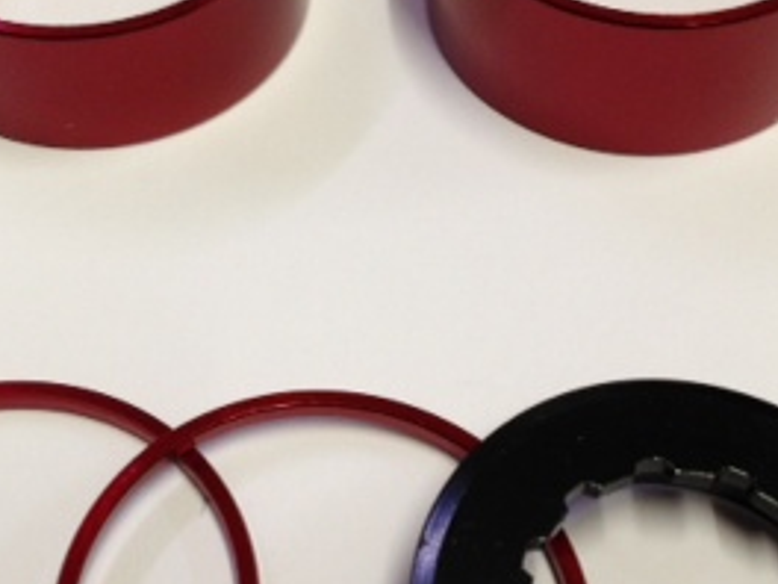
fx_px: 1798
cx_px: 389
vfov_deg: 18.4
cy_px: 286
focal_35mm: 80
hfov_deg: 24.4
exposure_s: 1/20
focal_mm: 4.13
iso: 80
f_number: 2.4
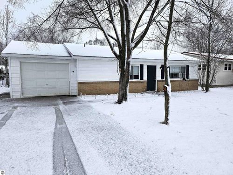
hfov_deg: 71.6
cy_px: 88
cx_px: 116
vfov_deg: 56.8
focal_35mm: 24
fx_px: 162
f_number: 1.8
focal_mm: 5
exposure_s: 1/2216
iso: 50
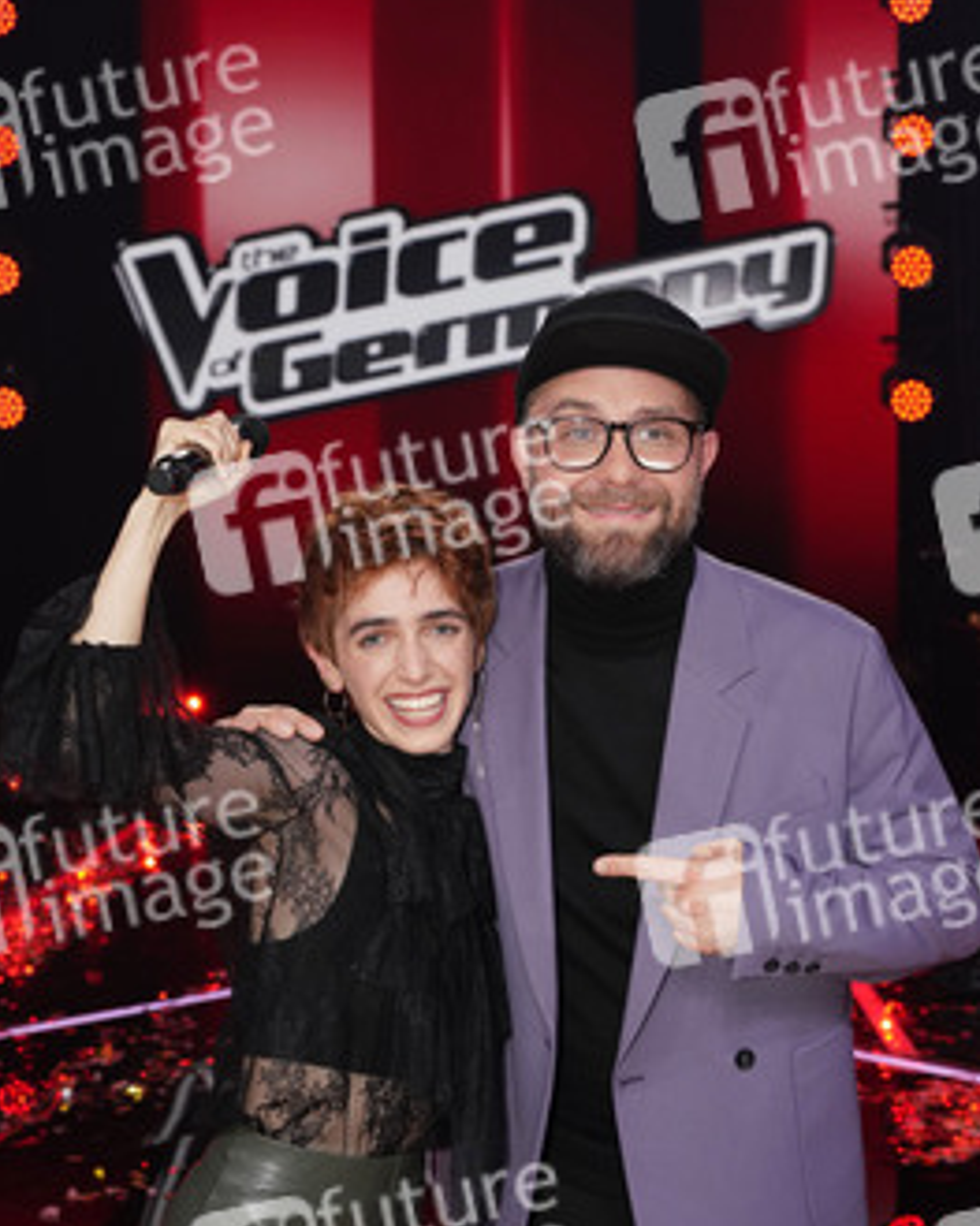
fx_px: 2068
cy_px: 693
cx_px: 488
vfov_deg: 33.0
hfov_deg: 26.7
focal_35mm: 57
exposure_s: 1/100
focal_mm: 50
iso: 1600
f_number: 5.6
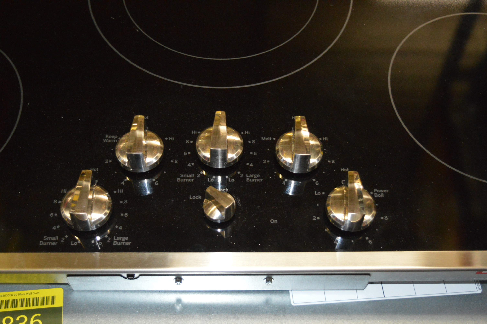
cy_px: 162
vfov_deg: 28.0
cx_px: 244
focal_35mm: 48
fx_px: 649
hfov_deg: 41.1
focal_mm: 32
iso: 2800
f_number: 4.5
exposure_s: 1/60
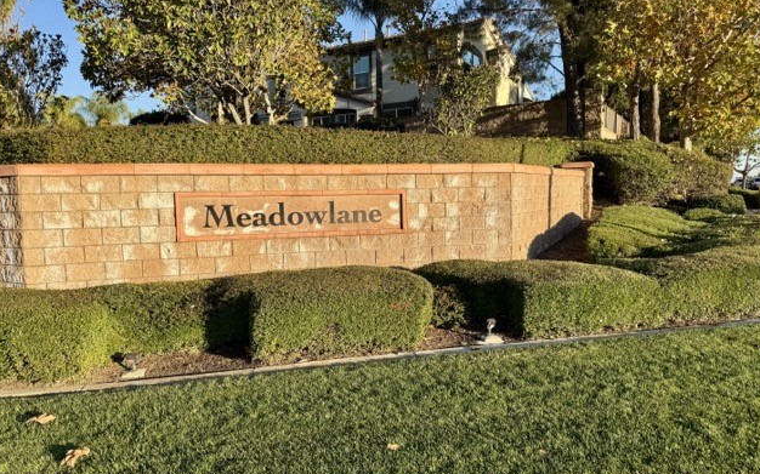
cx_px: 385
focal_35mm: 26
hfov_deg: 70.4
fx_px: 538
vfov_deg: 47.6
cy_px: 239
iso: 80
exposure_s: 1/2041
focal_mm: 6.76
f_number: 1.78
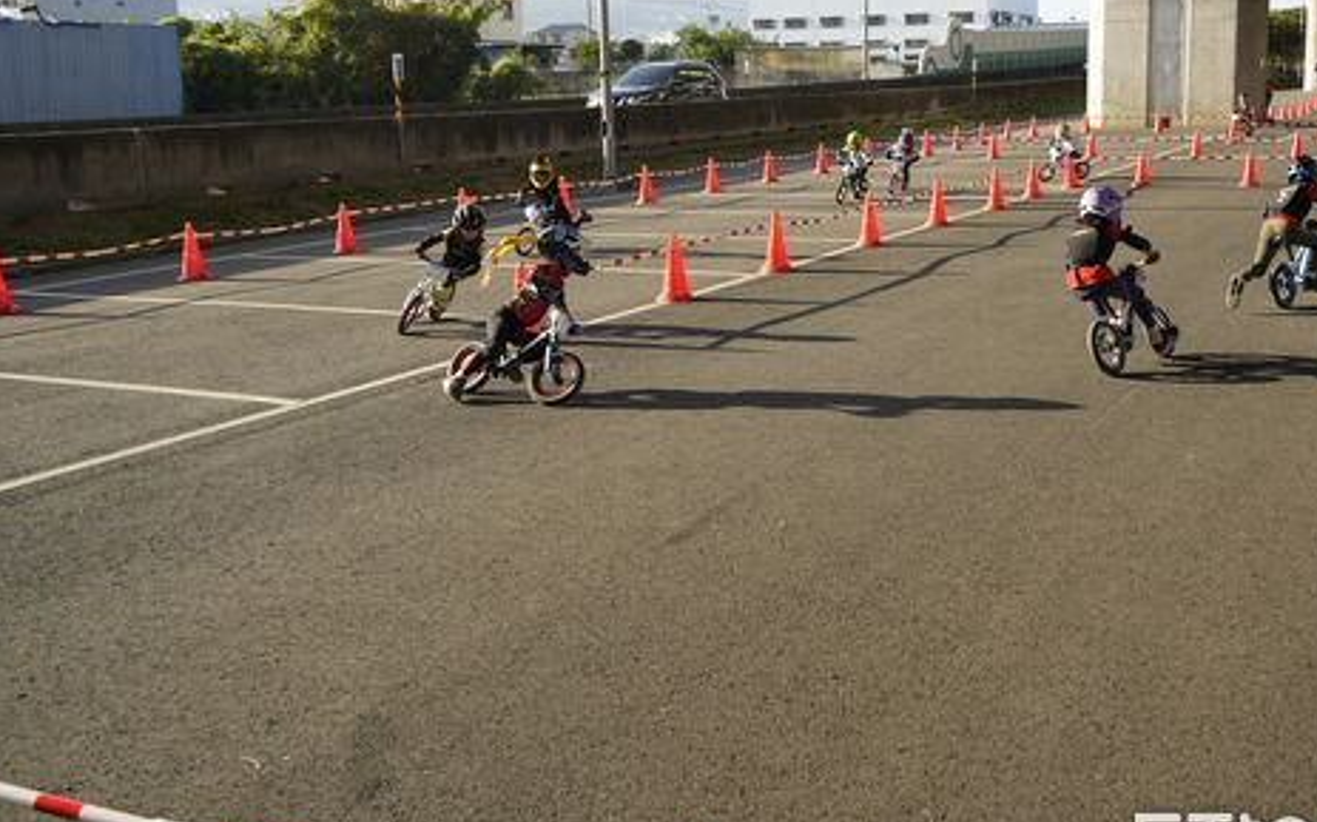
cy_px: 327
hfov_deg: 52.4
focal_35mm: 37
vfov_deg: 34.3
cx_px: 799
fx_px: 1328
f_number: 4.5
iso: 100
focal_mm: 28
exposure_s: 1/200
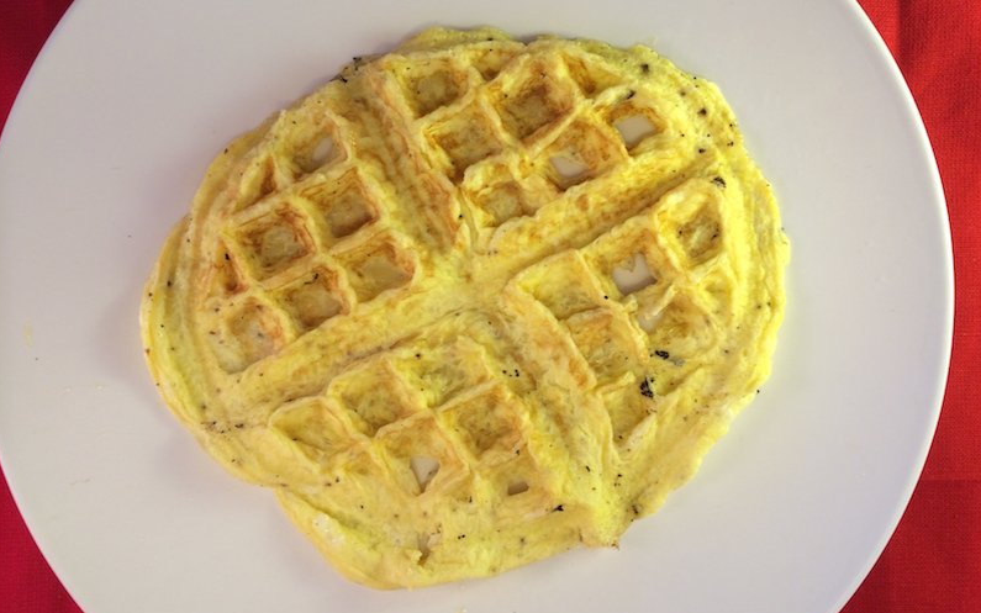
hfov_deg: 59.7
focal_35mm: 32
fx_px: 856
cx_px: 490
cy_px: 311
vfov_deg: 39.4
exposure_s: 1/60
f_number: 2.2
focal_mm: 4.12
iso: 40
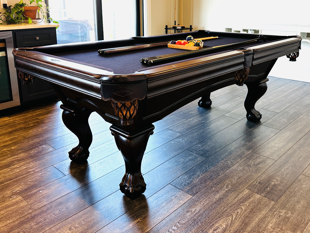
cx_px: 155
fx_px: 215
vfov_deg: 56.8
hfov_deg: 71.6
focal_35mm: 24
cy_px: 116
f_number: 1.78
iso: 125
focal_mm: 6.86
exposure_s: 1/60
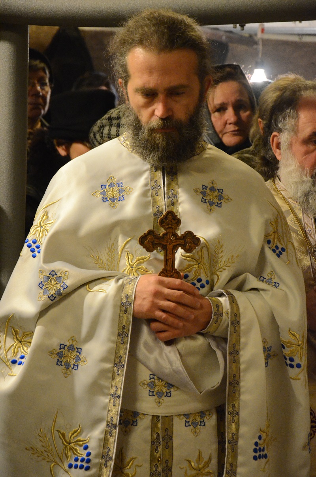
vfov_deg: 17.1
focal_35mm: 120
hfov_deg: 11.4
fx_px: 1586
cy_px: 238
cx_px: 158
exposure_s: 1/40
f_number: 5.3
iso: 5000
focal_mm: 80
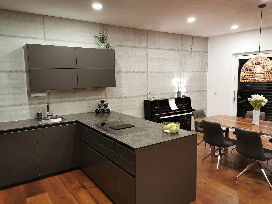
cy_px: 102
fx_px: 212
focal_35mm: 27
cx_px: 136
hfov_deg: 65.3
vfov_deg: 51.4
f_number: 1.8
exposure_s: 1/50
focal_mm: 5.58
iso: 400
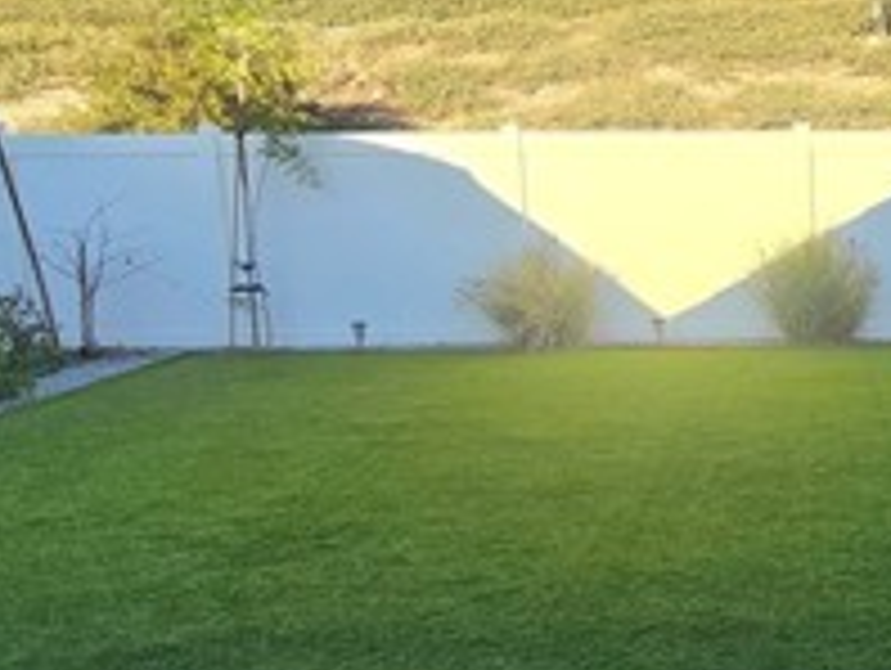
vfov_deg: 34.4
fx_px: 1082
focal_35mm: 42
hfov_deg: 39.7
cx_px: 882
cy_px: 382
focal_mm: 2.2
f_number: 2.2
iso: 50
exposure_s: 1/1111
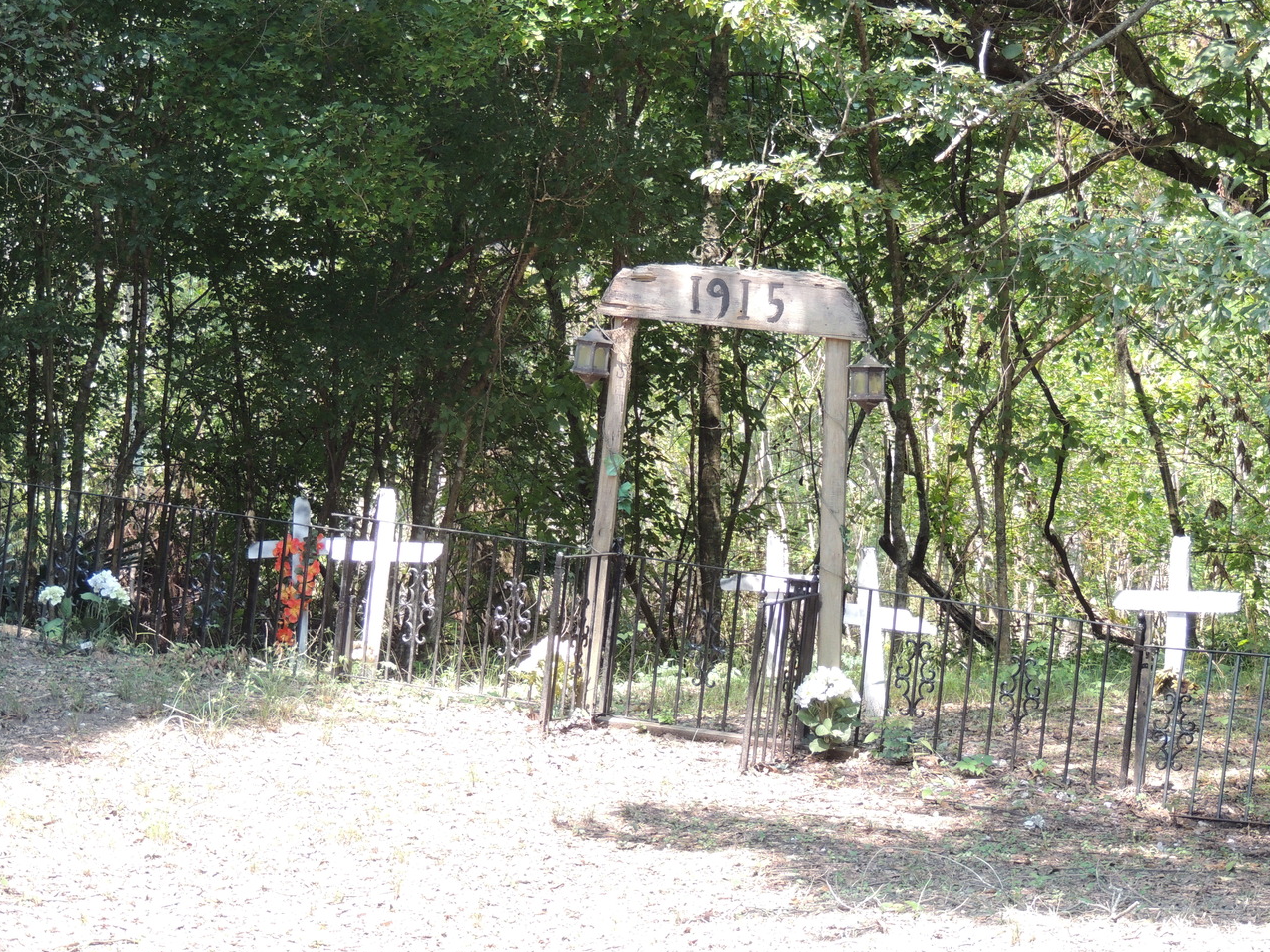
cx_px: 633
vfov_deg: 9.5
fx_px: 5723
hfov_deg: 12.7
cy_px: 476
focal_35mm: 156
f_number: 4.4
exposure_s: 1/125
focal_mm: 27.6
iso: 220
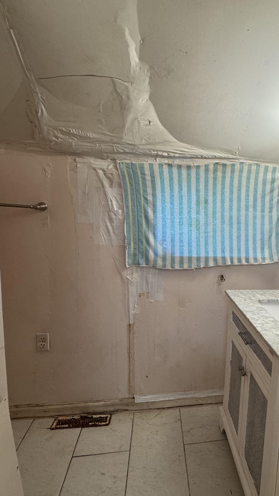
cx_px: 209
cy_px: 247
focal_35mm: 21
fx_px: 276
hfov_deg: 51.3
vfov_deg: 83.8
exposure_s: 1/120
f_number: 2.2
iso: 200
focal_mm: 2.22
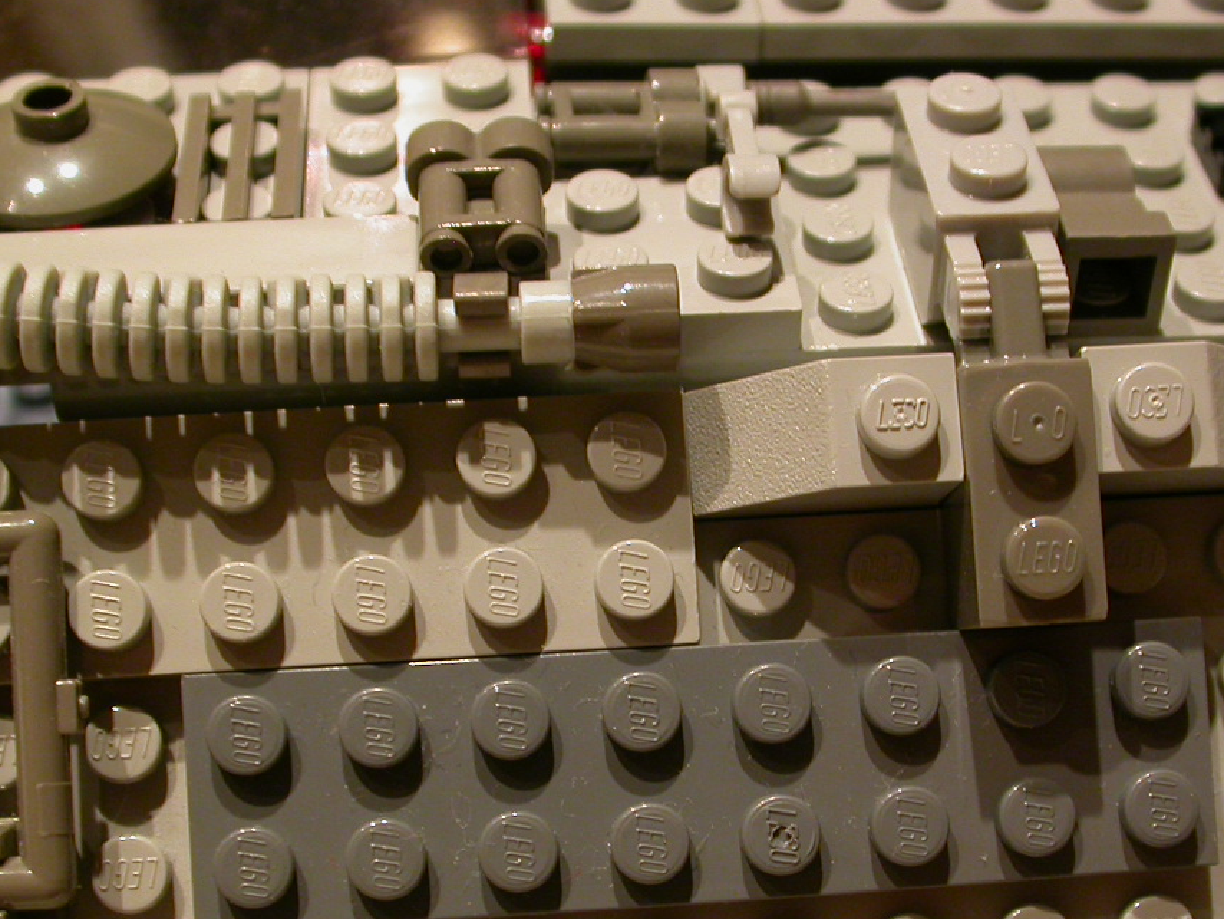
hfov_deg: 30.7
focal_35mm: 63
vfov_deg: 23.1
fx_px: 2228
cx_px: 674
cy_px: 658
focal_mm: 8.7
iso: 100
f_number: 2.7
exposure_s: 1/15.8
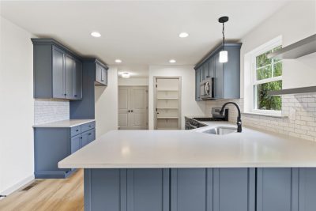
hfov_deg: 90.0
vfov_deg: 67.4
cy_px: 106
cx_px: 158
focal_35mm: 18
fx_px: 158
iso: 500
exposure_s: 1/13
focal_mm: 18
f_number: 7.1
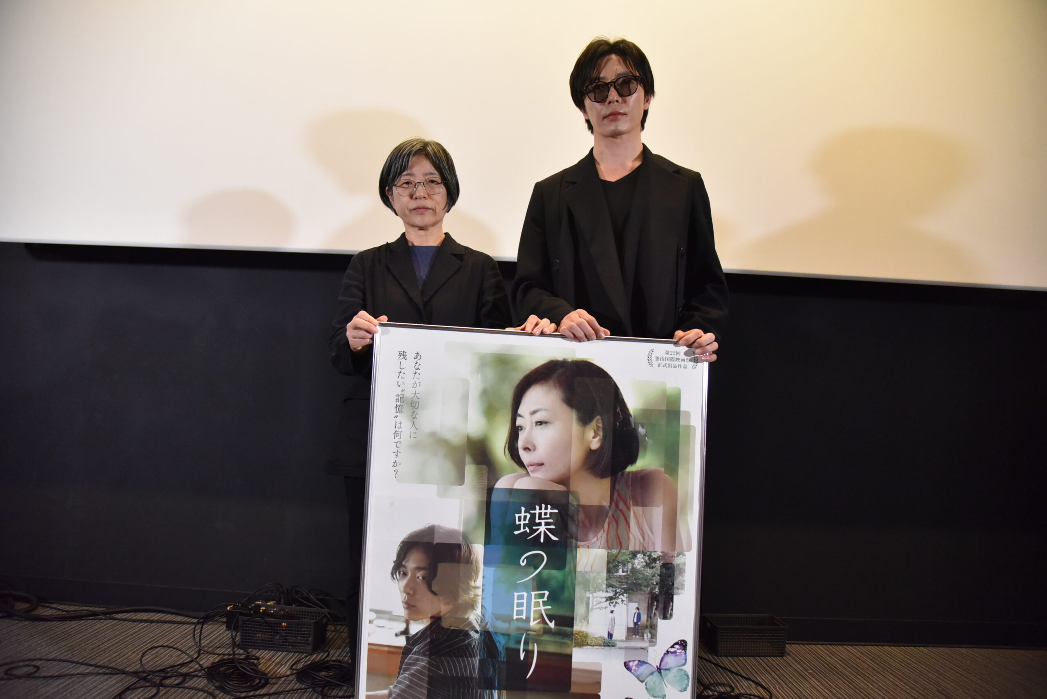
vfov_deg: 53.2
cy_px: 350
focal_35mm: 24
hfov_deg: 73.7
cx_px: 524
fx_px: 698
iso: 8000
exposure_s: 1/250
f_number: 4
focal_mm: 24
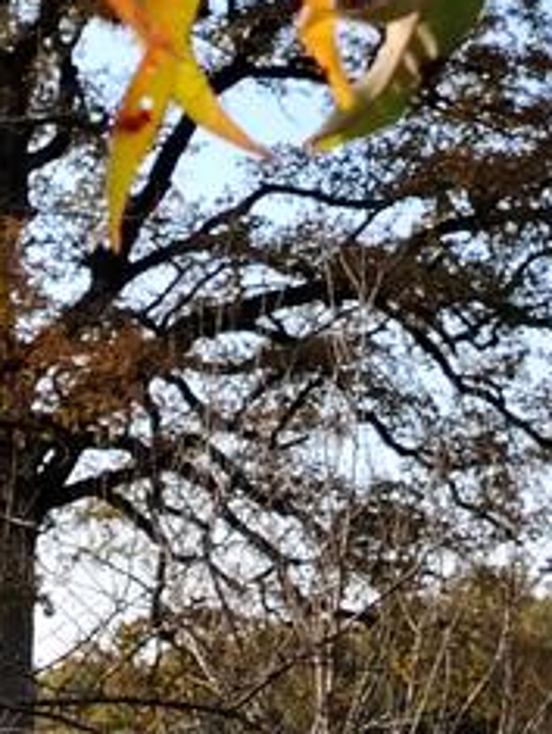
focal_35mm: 158
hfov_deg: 9.4
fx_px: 3350
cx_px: 374
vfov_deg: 12.5
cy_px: 247
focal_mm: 5.25
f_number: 1.75
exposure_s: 1/425
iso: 100
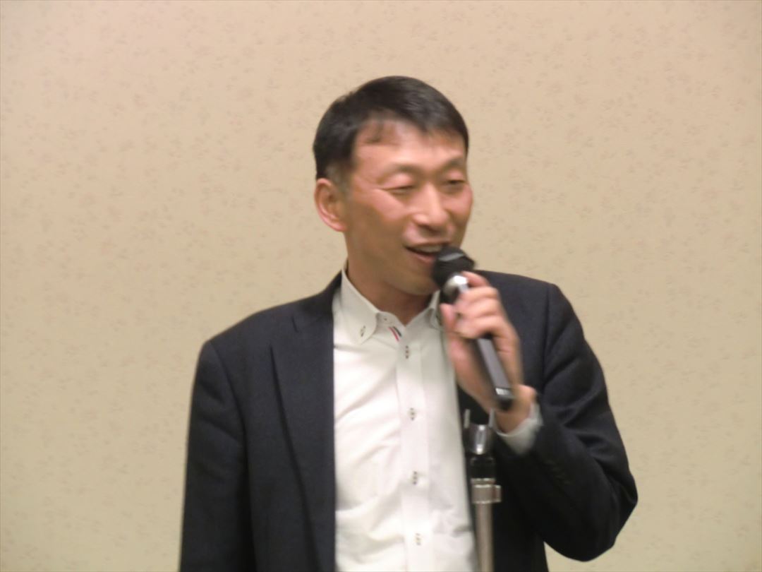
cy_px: 286
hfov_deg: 13.6
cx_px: 381
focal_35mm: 145
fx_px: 3192
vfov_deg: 10.2
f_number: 4.6
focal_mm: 25.9
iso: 400
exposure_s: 1/15
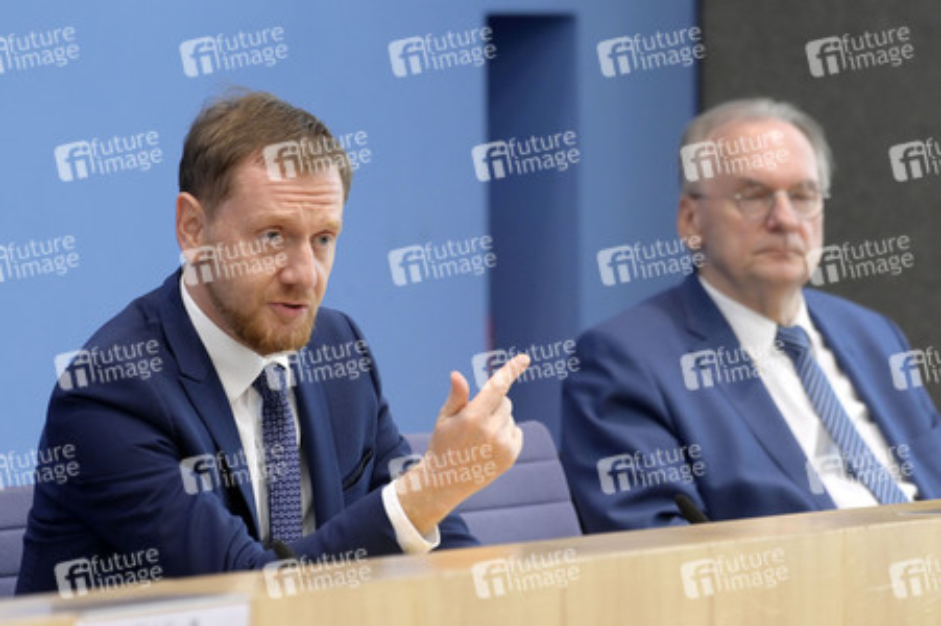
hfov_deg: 7.6
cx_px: 470
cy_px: 313
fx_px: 7052
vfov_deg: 5.1
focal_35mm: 270
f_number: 5.6
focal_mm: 270
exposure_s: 1/500
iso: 5000
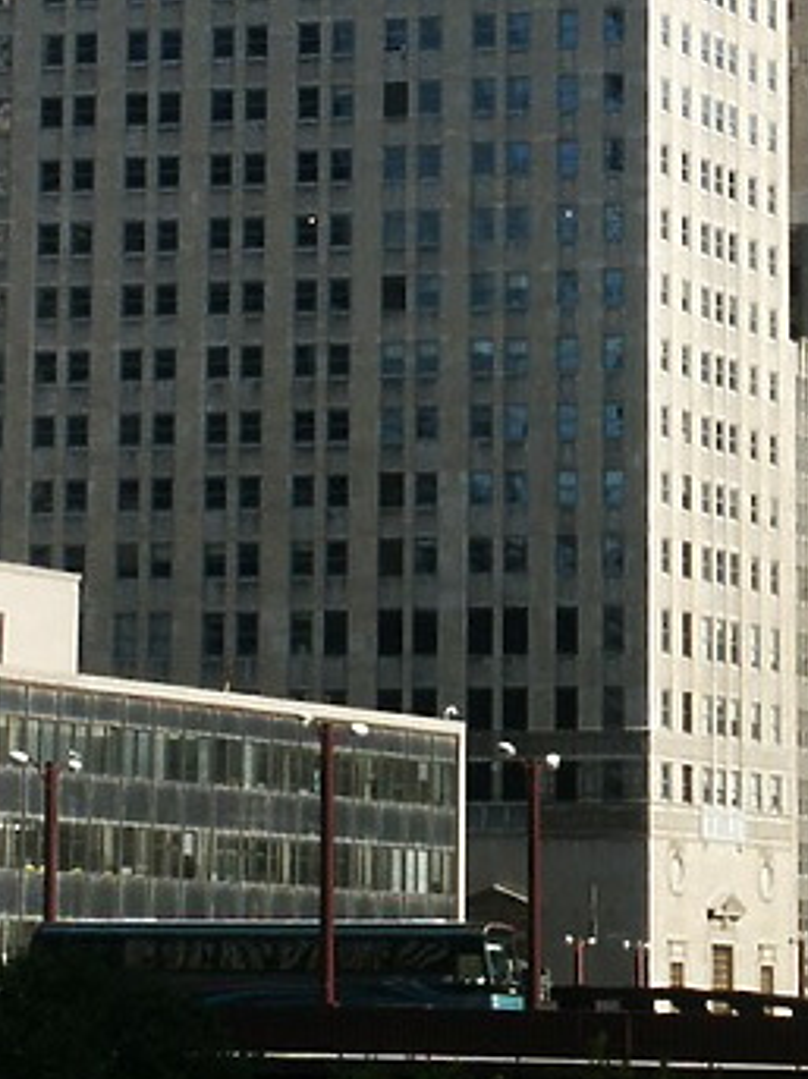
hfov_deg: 8.4
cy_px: -305
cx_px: 483
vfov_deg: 11.0
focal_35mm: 176
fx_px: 5481
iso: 64
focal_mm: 13.82
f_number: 8
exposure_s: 1/180
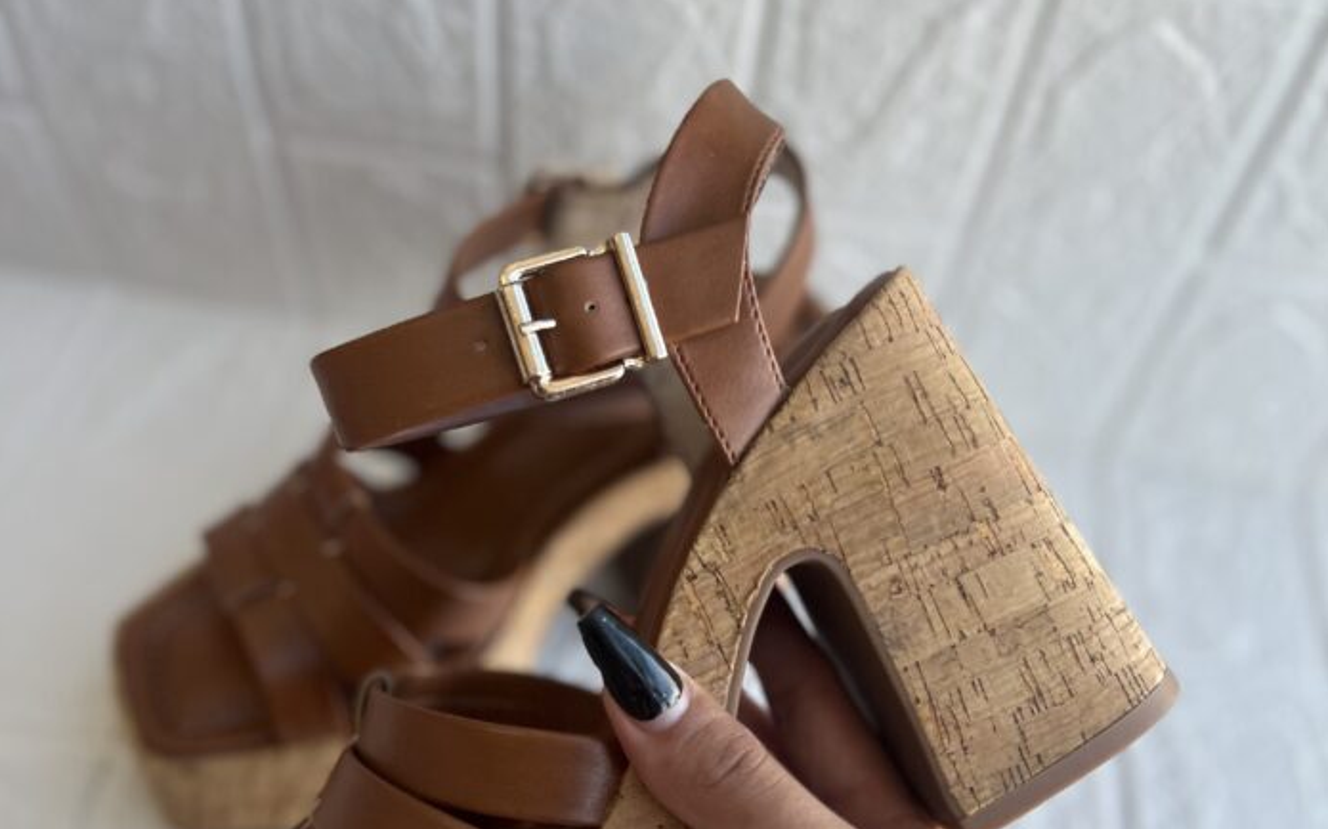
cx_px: 663
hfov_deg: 52.8
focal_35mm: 37
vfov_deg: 34.1
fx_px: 1339
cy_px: 543
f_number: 1.5
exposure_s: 1/121
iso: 32
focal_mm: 5.7
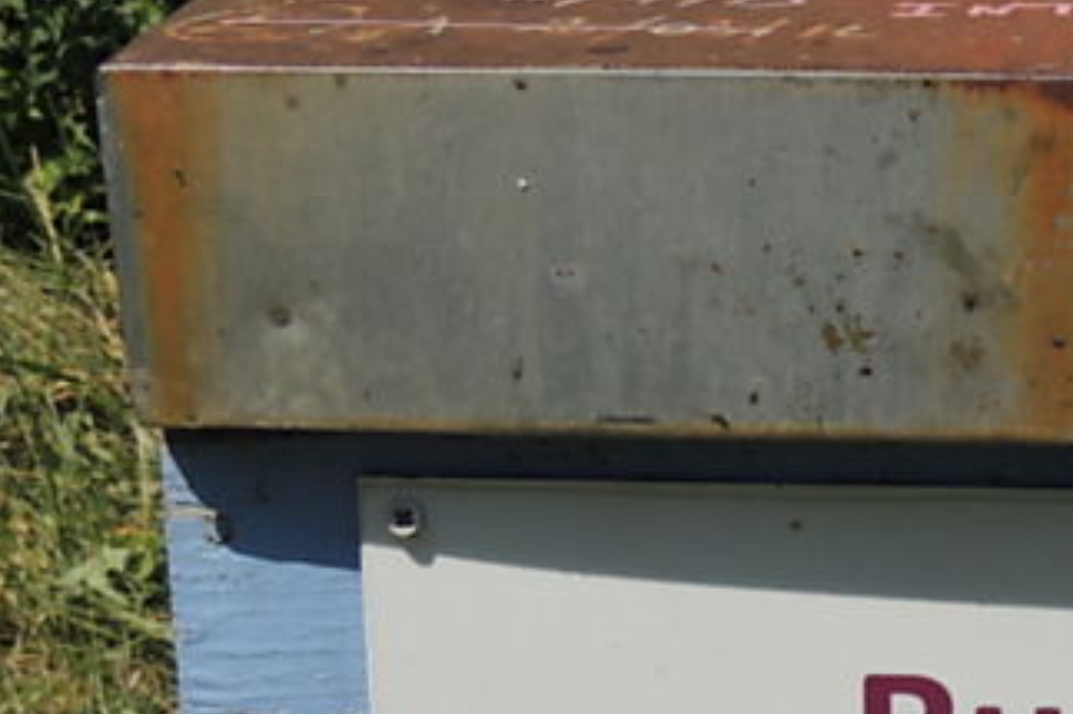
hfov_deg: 16.4
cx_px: 1213
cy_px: 608
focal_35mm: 121
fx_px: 3604
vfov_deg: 11.3
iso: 100
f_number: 3.9
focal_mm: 8.3
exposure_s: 1/1250
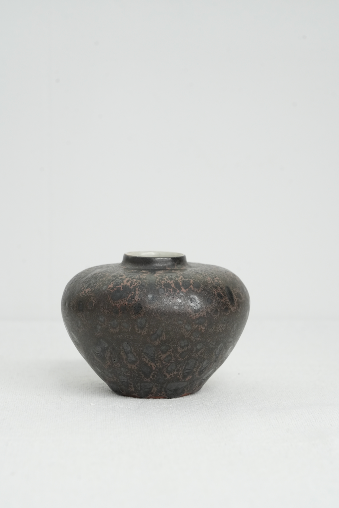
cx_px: 170
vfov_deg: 20.4
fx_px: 1412
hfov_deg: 13.7
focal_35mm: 100
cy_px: 254
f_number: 9
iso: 2500
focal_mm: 100
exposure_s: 1/40
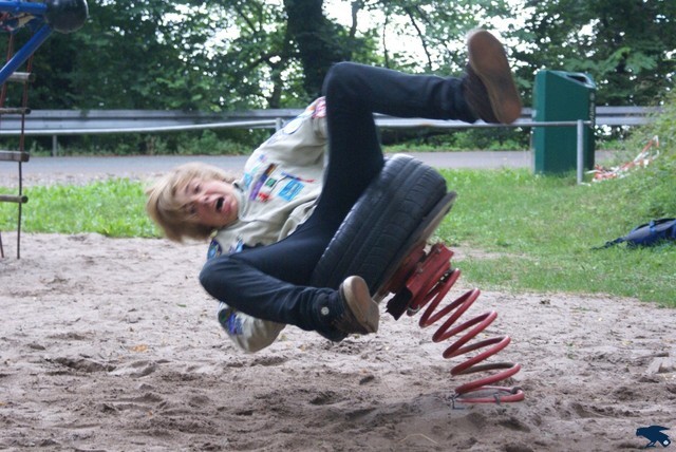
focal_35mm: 90
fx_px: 1691
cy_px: 226
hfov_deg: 22.6
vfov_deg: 15.2
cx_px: 338
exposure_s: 1/100
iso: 800
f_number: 5.6
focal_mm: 60
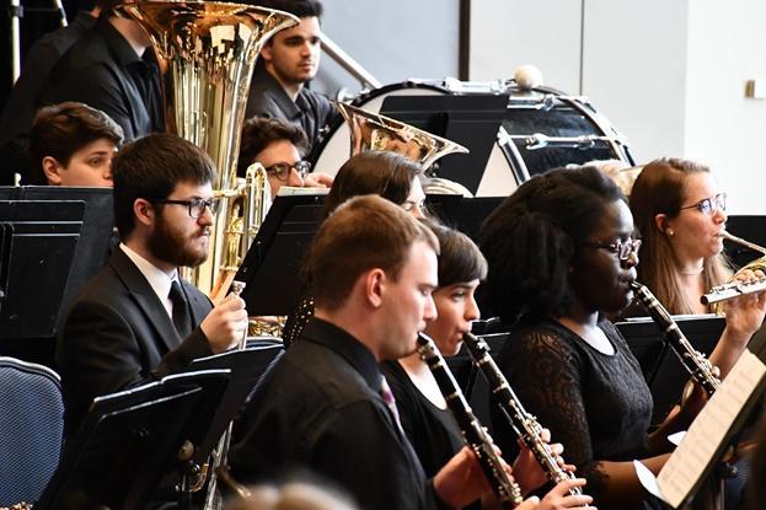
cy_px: 295
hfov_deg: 8.0
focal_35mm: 259
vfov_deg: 5.3
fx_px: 5509
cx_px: 462
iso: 4500
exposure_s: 1/125
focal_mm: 140
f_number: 5.6
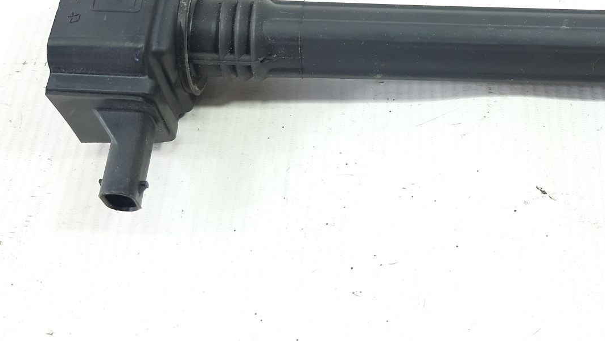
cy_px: 75
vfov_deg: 25.1
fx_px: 754
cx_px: 409
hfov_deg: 43.0
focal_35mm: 47
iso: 80
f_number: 1.7
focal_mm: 3.93
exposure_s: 1/50
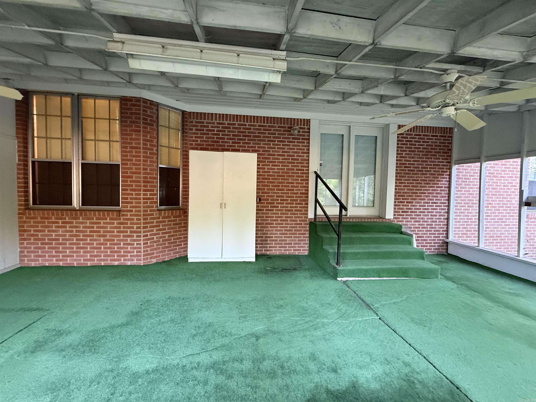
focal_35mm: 14
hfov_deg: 102.1
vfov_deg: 85.7
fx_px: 217
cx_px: 268
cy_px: 201
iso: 500
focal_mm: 2.22
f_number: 2.2
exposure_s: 1/60
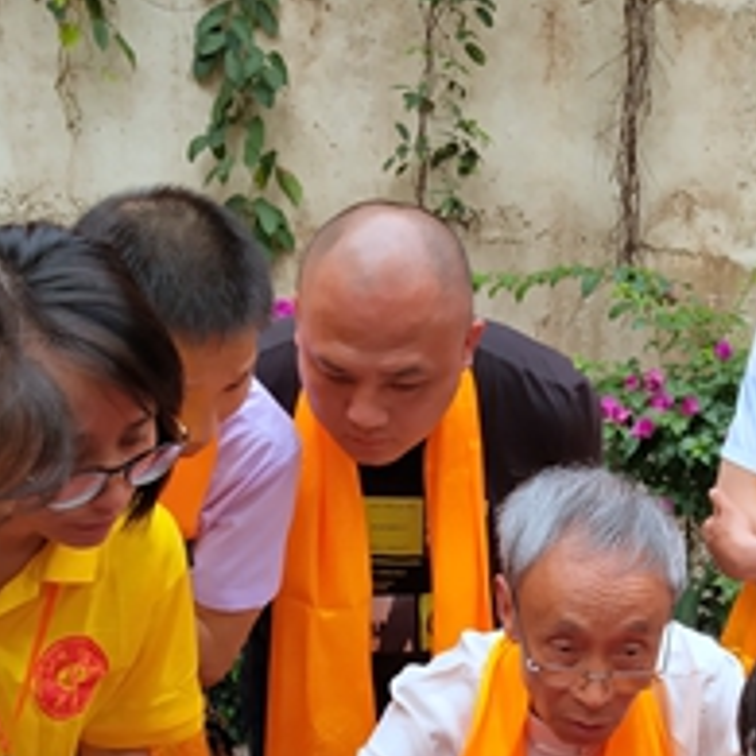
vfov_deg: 24.6
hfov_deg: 25.2
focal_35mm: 68
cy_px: 692
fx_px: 1680
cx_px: 512
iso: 111
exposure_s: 1/265
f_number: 1.8
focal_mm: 3.95
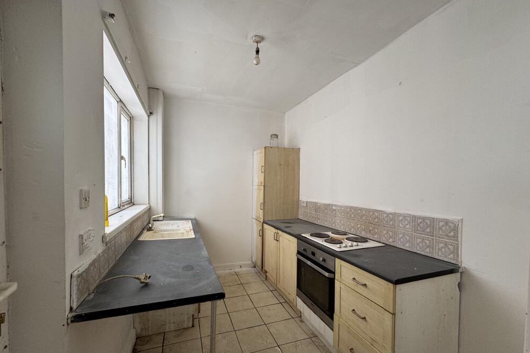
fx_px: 221
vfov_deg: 77.2
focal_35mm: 15
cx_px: 259
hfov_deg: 100.4
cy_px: 192
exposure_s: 1/99
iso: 100
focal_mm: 2.22
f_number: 2.2
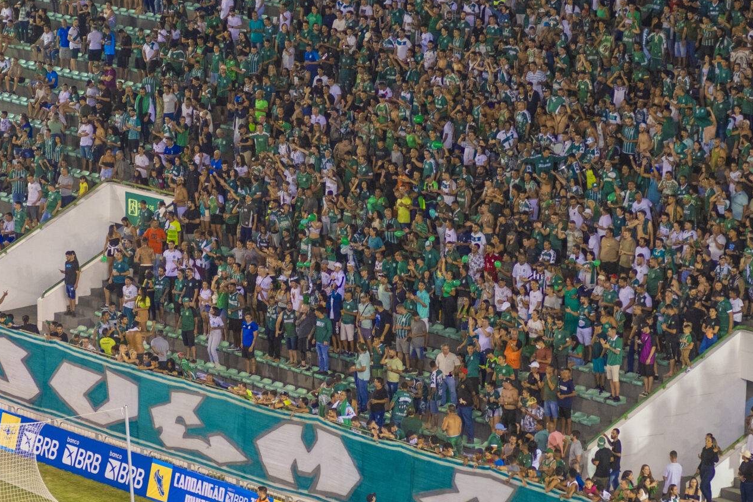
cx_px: 430
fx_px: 4057
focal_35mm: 194
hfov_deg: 10.6
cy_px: 223
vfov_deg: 7.1
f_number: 4
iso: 1250
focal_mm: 80
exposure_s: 1/320
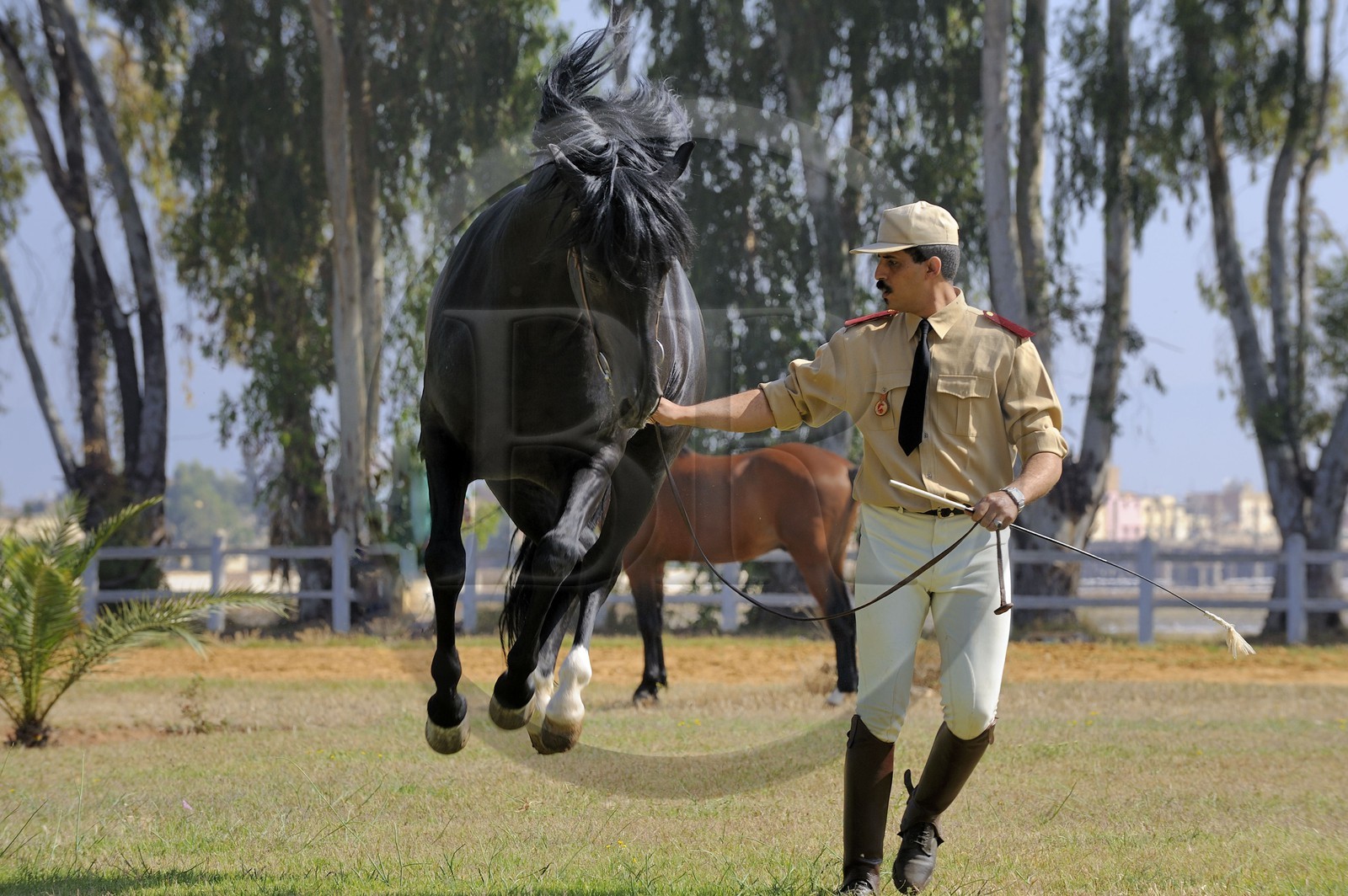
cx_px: 674
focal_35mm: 190
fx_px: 7108
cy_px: 448
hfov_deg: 10.8
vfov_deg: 7.2
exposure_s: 1/320
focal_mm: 190
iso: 200
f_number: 7.1
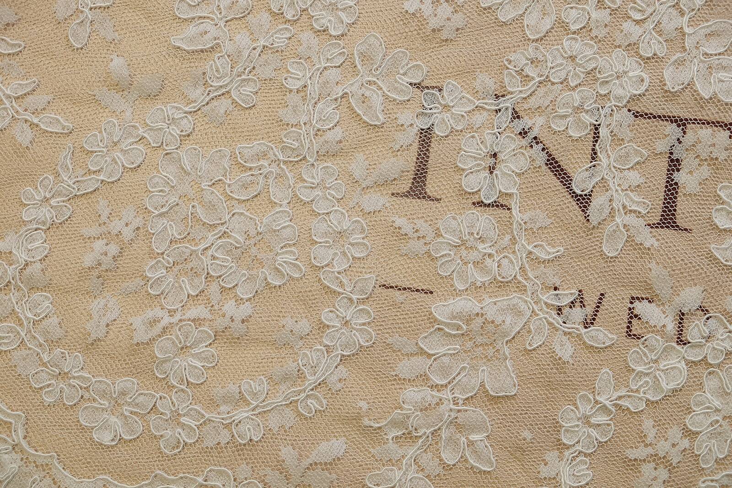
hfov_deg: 29.2
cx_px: 366
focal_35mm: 69
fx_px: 1403
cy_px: 244
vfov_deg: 19.7
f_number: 5
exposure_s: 1/140
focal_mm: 46.3
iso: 200
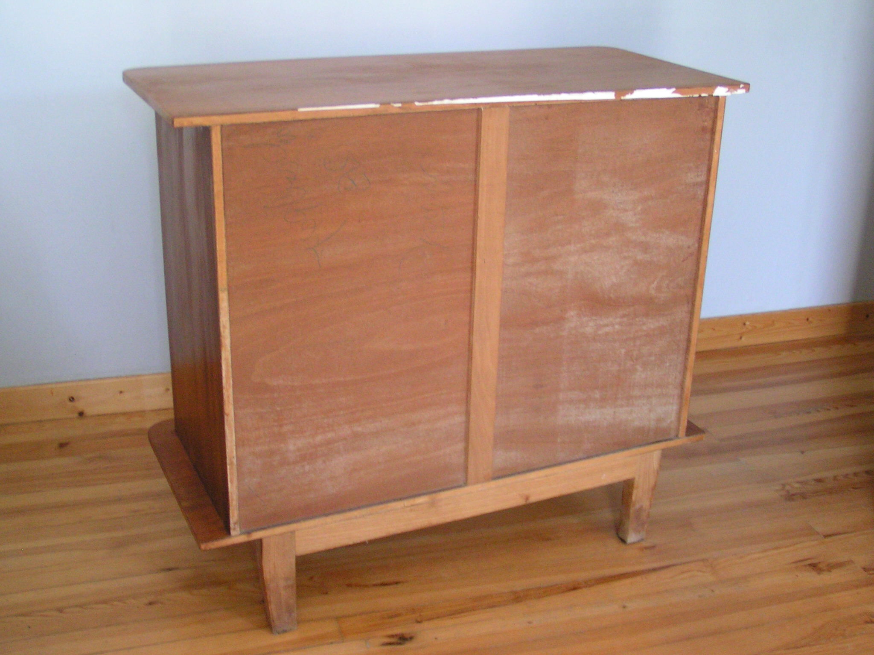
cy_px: 328
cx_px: 437
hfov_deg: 43.9
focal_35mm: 43
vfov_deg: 33.6
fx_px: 1086
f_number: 2.8
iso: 200
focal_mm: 6.6
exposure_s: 1/20
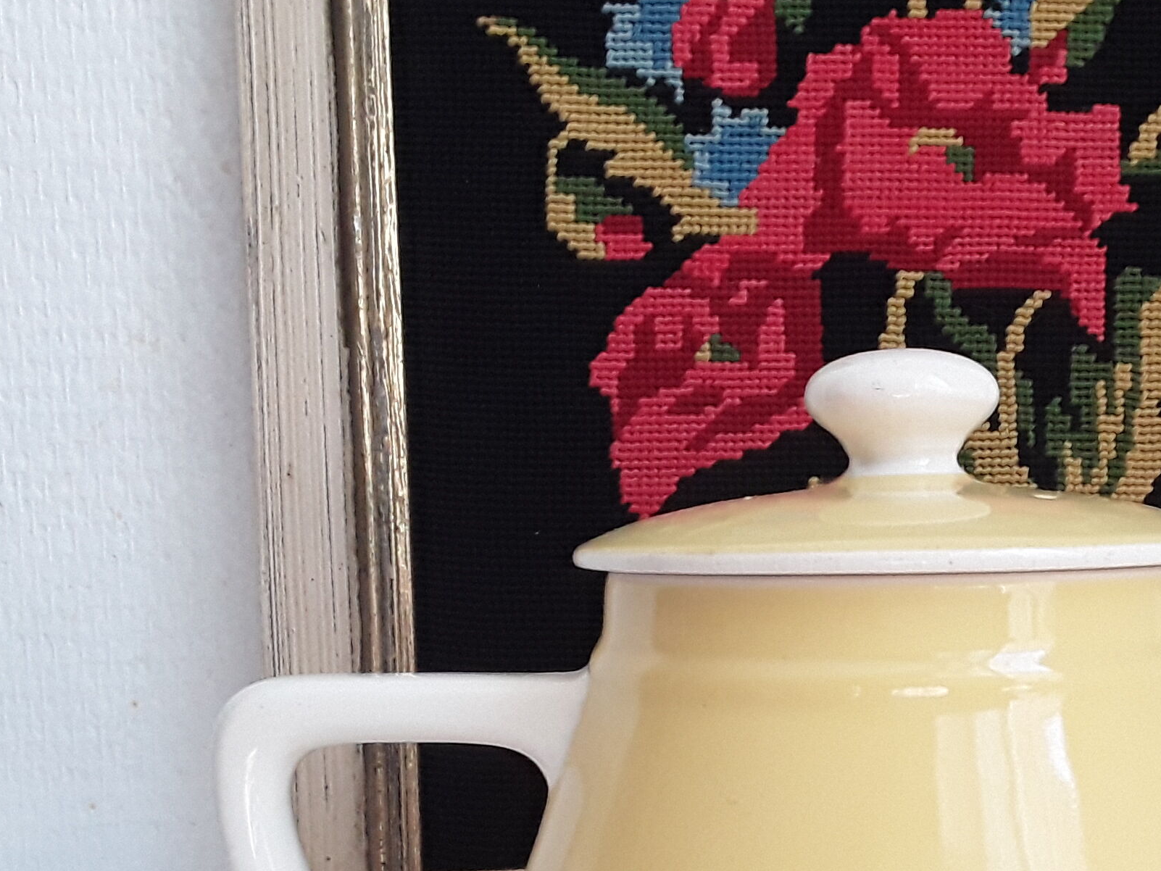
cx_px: 923
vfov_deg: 26.4
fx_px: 1845
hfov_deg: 33.9
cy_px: 593
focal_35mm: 55
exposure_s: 1/236
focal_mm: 2.91
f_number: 1.9
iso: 200
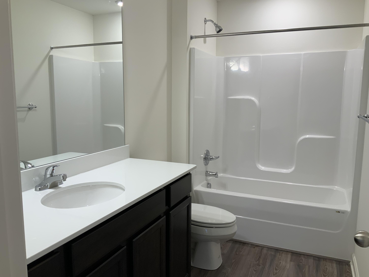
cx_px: 184
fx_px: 309
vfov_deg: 48.2
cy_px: 138
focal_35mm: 29
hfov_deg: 61.7
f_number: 1.8
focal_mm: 3
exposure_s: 1/60
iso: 40
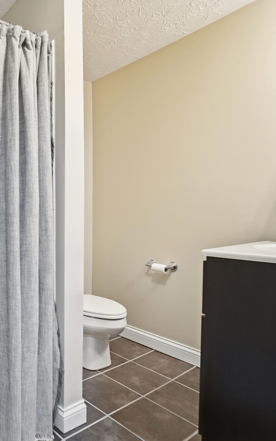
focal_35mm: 23
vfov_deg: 77.1
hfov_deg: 45.9
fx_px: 277
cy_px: 220
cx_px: 10
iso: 100
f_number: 4
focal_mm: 10
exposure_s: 1/100
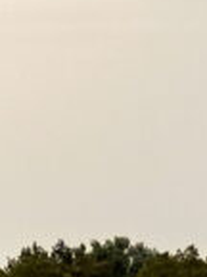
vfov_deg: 3.6
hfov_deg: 2.7
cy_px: -244
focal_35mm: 546
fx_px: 4353
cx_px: 414
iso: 32
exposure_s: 1/950
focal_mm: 9
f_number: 2.8
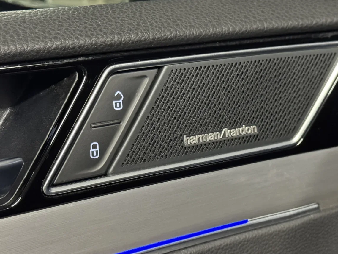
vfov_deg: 18.2
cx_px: 197
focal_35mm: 81
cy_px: 155
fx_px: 791
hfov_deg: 24.1
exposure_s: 1/30
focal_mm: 6.76
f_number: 1.78
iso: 640
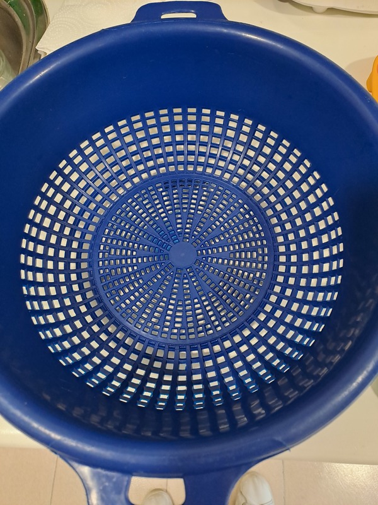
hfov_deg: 54.9
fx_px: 364
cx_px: 189
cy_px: 252
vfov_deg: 69.4
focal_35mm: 25
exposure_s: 1/50
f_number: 1.8
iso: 250
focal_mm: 4.65
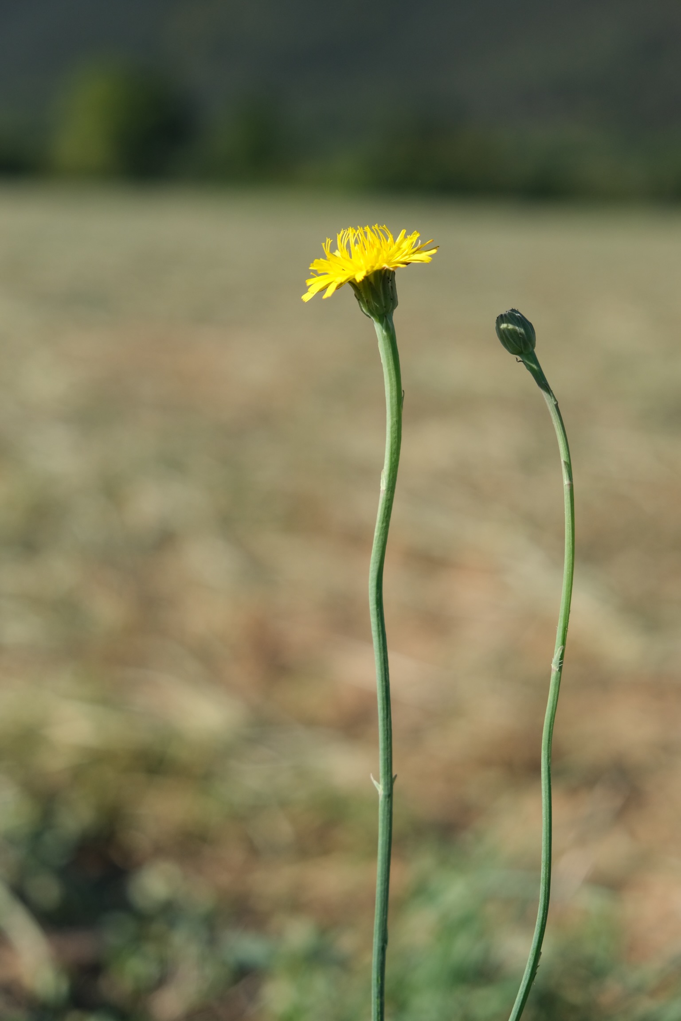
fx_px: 1532
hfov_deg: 25.1
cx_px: 340
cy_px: 510
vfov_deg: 36.9
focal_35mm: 54
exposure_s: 1/4000
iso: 640
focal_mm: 35.8
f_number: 4
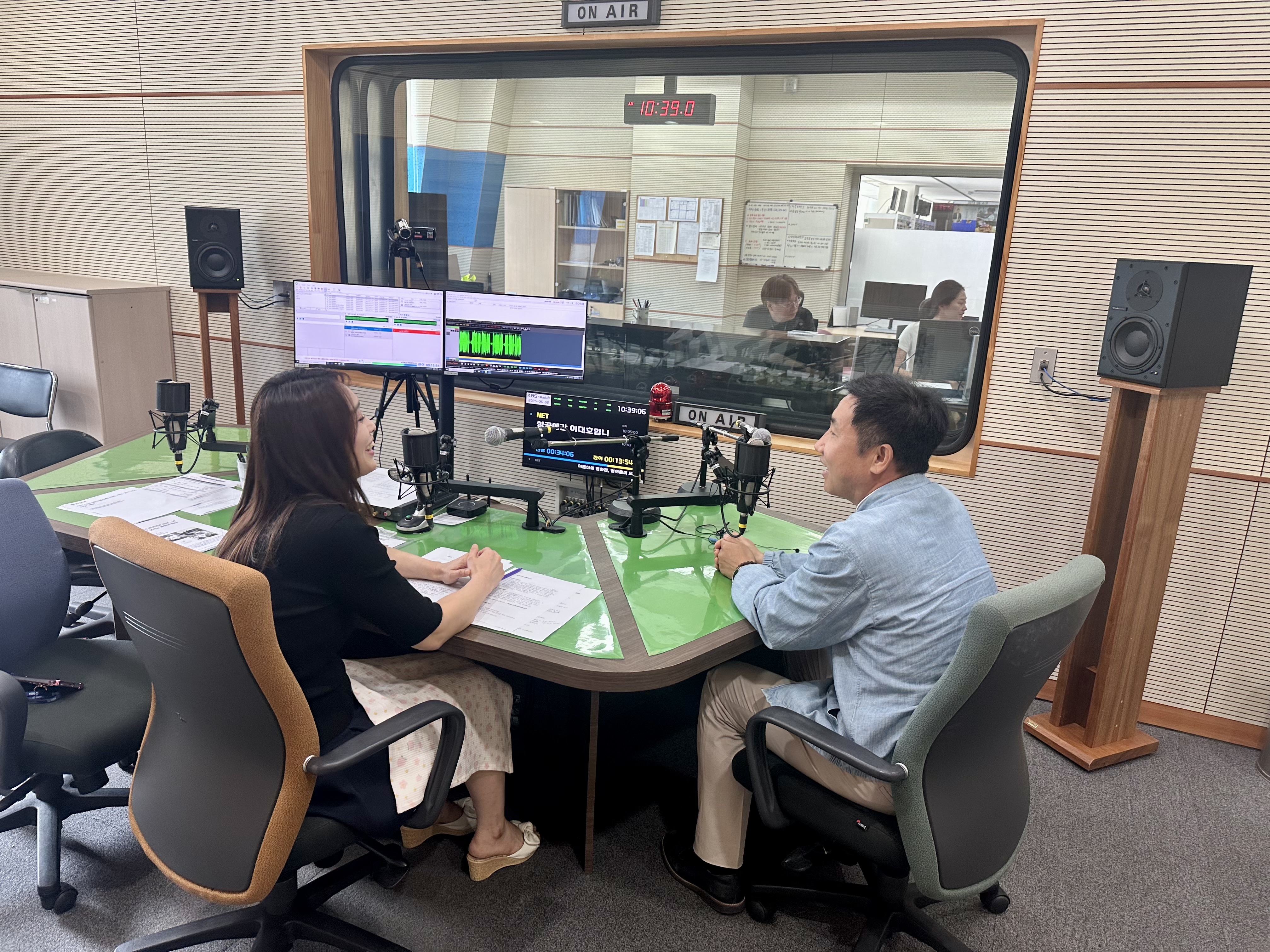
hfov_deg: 71.6
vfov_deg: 56.8
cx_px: 635
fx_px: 881
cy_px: 476
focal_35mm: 24
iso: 125
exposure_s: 1/60
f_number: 1.78
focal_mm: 6.86
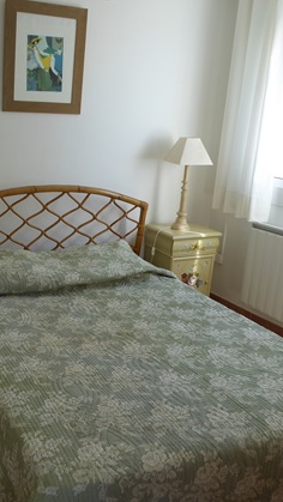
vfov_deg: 54.0
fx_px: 493
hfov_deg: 31.2
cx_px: 56
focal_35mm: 37
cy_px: 255
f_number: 3.3
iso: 80
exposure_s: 1/60
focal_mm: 4.3
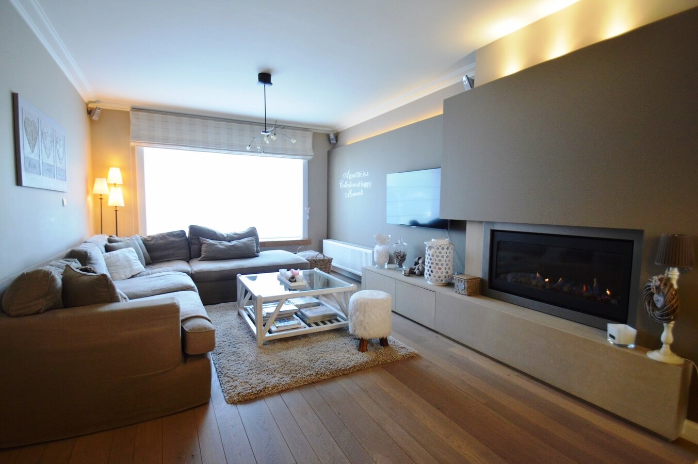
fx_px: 320
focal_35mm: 16
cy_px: 232
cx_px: 349
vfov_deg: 72.0
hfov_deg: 95.0
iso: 800
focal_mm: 11
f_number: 3.5
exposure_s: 1/60
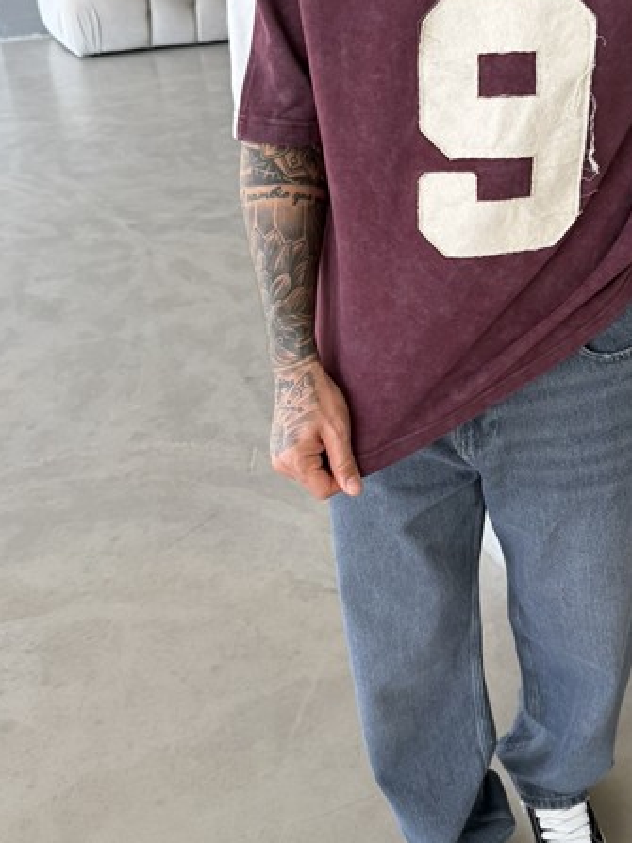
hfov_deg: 33.0
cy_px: 315
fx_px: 1047
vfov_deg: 43.5
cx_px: 468
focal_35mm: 43
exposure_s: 1/121
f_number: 1.78
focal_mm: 6.76
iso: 64
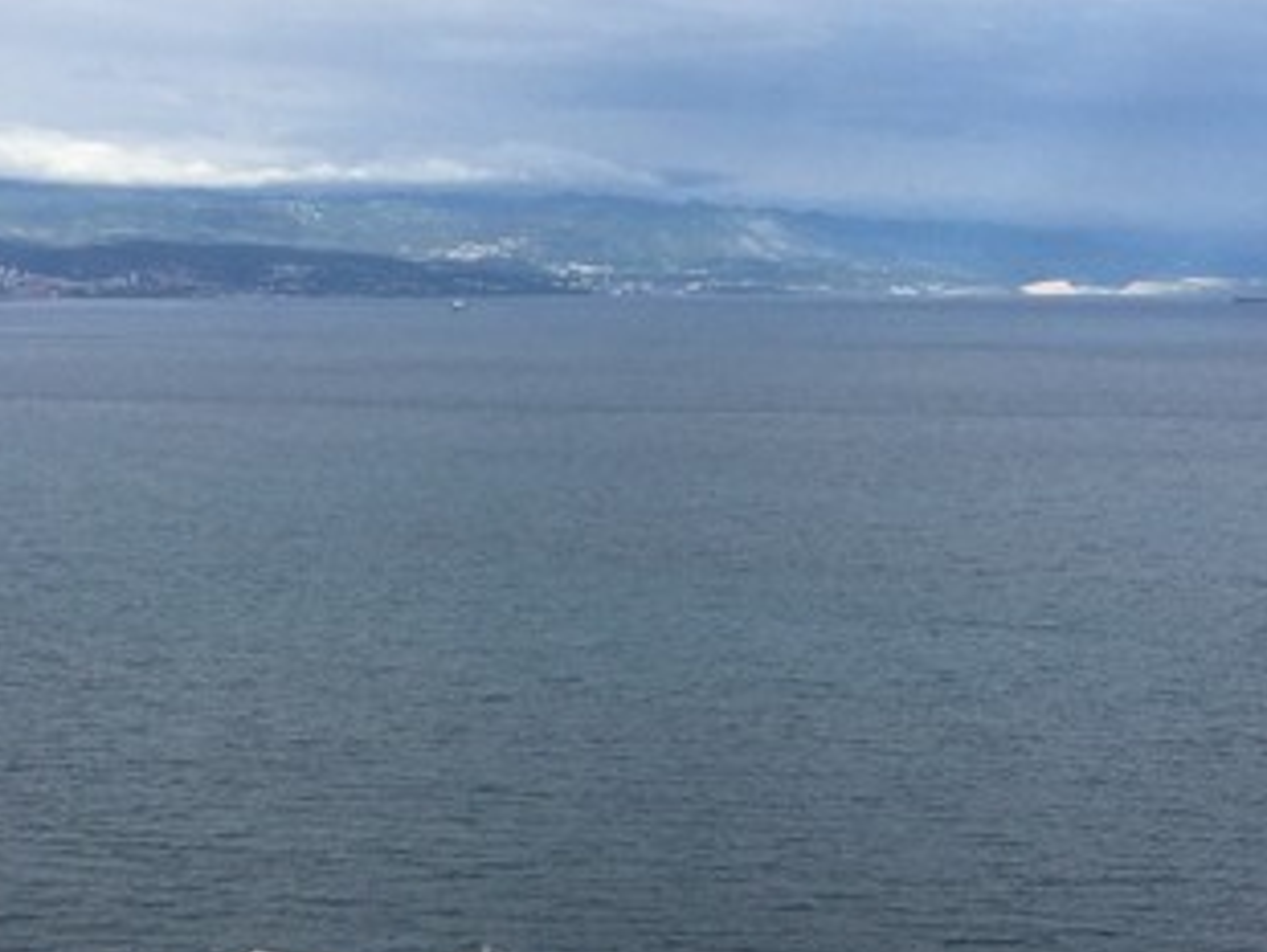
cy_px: 797
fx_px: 2930
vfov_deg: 18.2
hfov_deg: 24.4
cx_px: 617
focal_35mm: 80
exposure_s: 1/1314
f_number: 2.4
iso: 25
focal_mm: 3.3
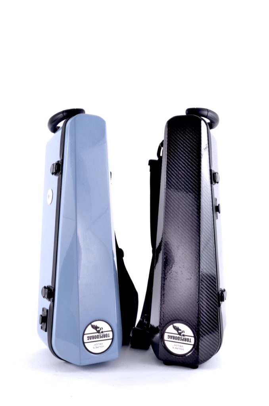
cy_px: 203
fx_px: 845
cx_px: 134
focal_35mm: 75
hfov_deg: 18.1
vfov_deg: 27.0
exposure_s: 1/90
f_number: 16
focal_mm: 50
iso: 100
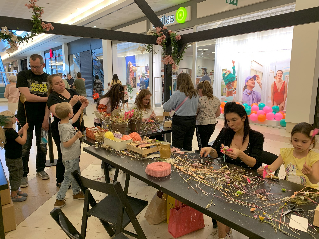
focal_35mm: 26
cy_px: 120
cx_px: 160
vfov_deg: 53.1
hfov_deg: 67.3
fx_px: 240
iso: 80
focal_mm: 4.25
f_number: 1.8
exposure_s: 1/100
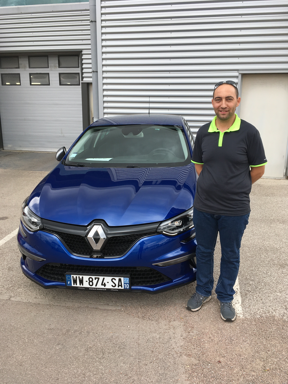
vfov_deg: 61.7
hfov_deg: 48.2
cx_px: 144
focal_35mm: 29
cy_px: 192
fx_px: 322
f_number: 2.2
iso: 25
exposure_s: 1/359
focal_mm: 4.15
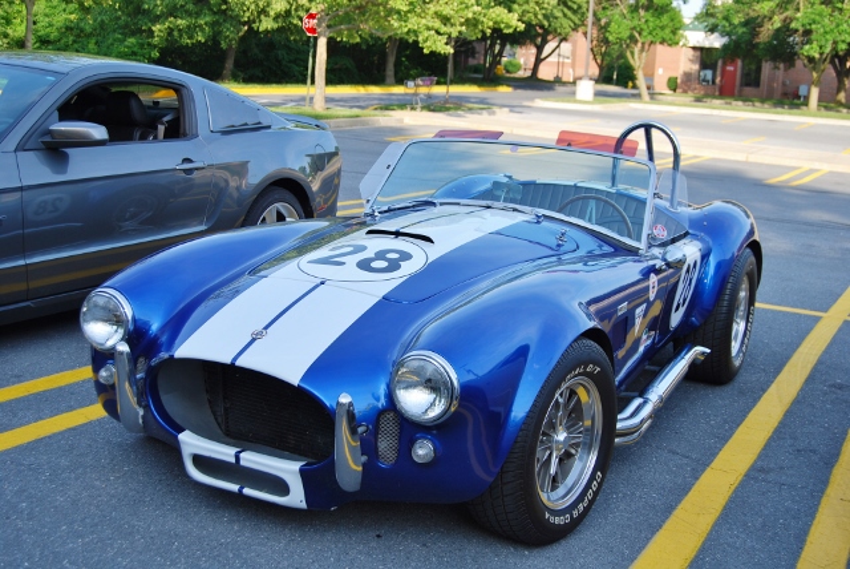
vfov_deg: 29.0
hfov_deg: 42.3
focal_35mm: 46
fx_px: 1099
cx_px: 425
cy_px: 284
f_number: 5.6
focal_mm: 31
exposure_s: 1/125
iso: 100
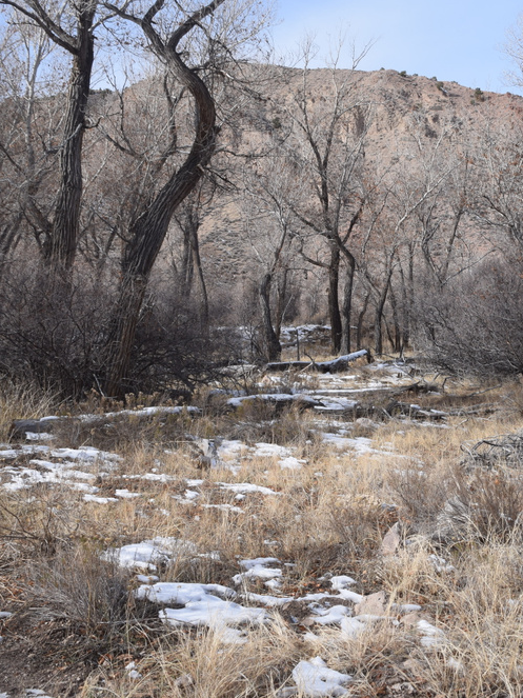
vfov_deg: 38.9
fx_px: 987
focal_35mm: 49
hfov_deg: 29.2
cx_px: 395
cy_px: 345
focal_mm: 22
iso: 200
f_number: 9
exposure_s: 1/320
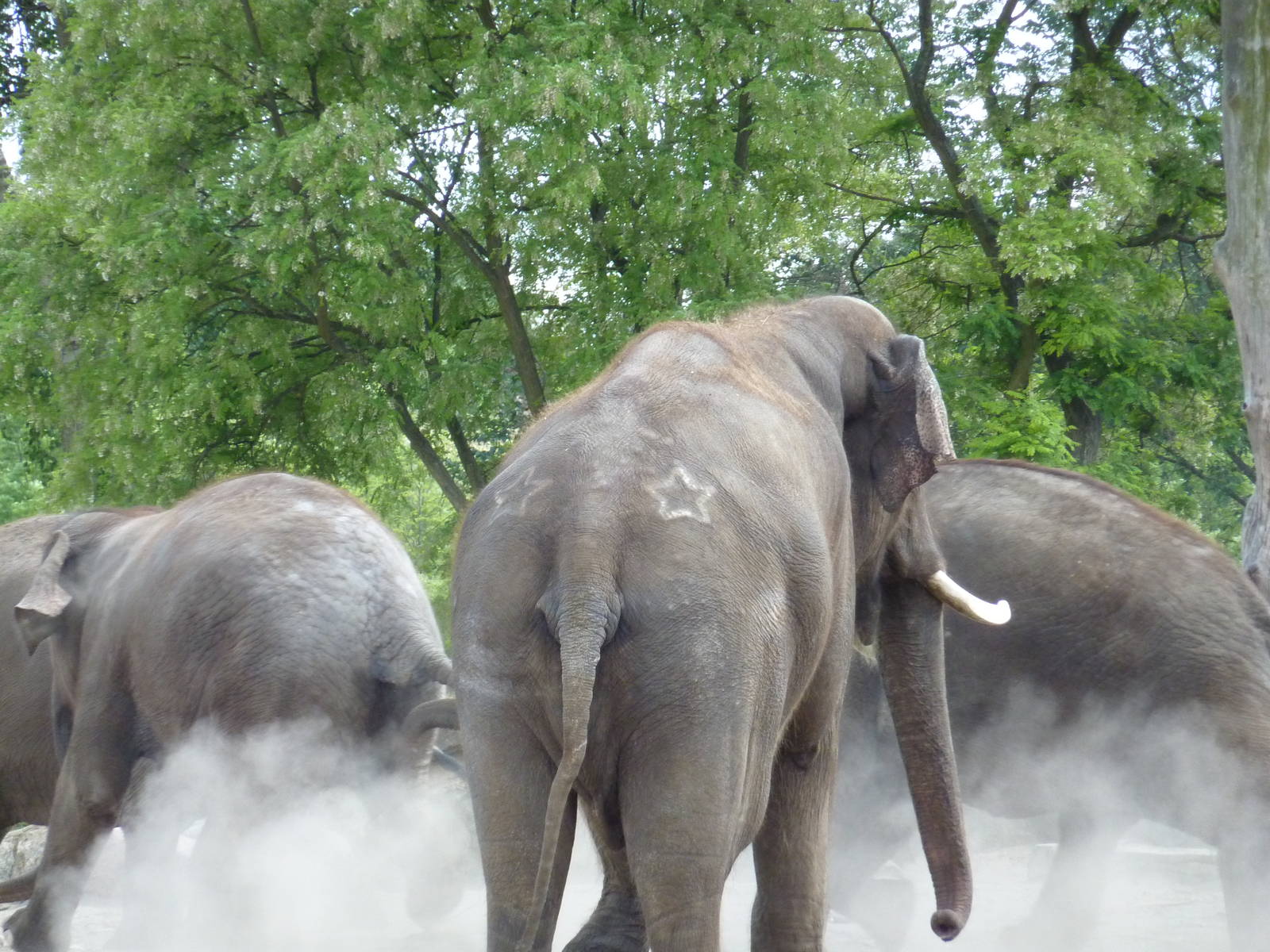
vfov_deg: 5.0
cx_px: 635
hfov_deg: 6.6
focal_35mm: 300
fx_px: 11006
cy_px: 476
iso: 320
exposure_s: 1/250
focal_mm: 49.2
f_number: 4.9
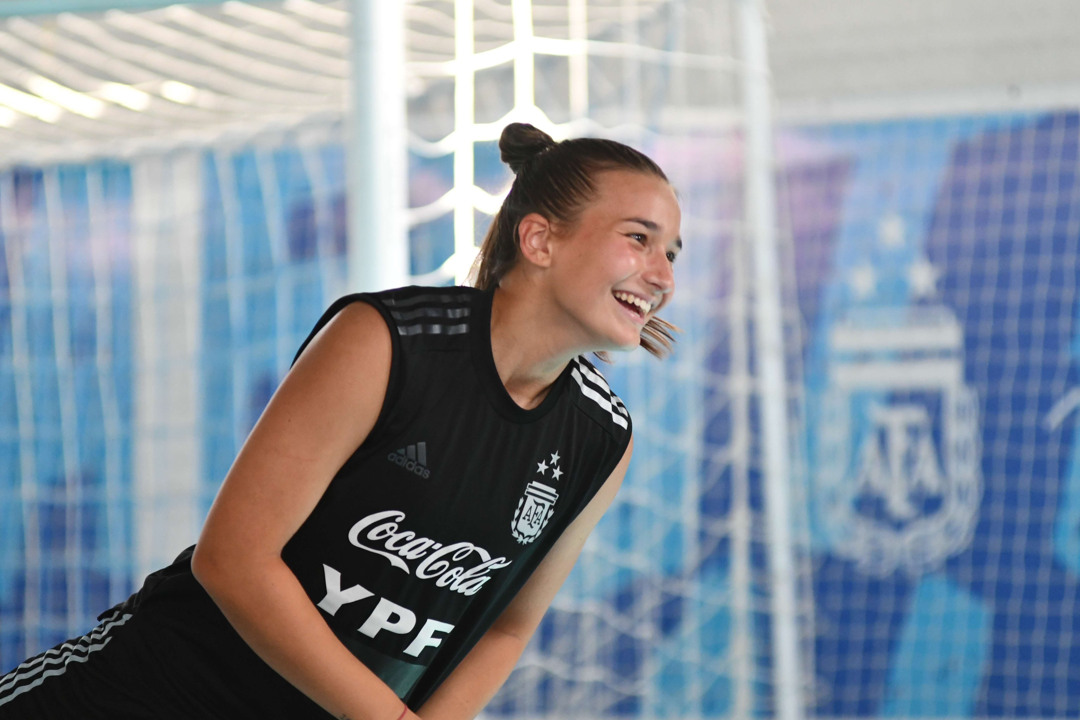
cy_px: 360
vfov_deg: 4.6
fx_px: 8999
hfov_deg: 6.9
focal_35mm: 300
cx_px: 540
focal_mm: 200
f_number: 2.8
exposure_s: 1/500
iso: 2500
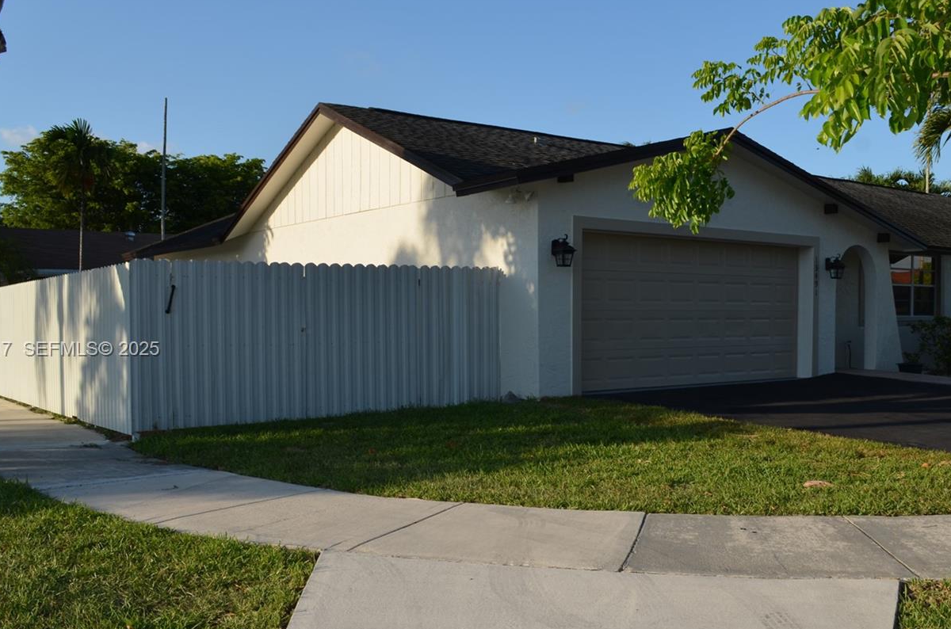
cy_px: 351
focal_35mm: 36
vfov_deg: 36.6
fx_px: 949
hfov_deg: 53.0
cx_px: 547
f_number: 8
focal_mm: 18
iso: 100
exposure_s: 1/200
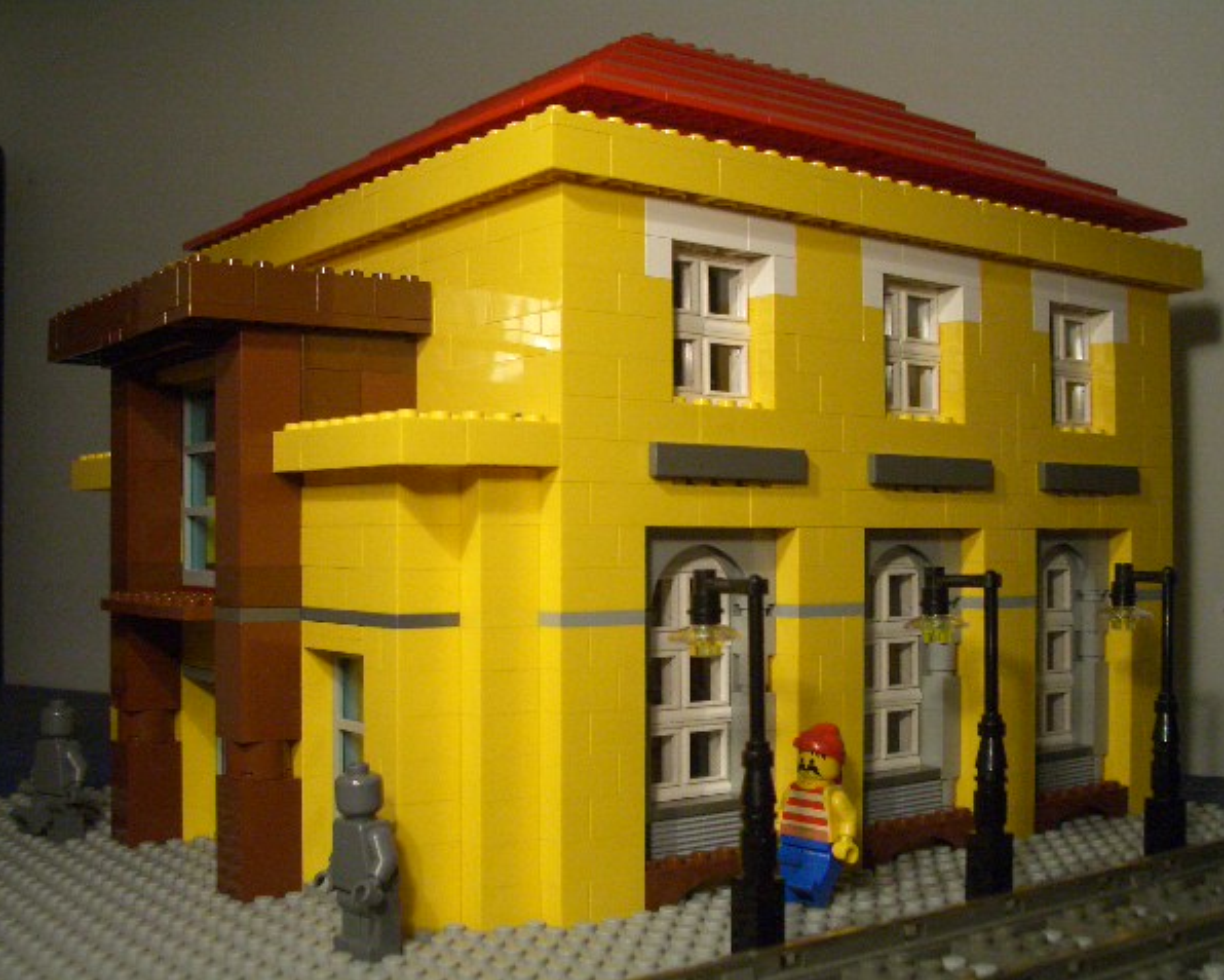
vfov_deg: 34.9
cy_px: 491
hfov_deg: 42.9
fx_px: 1558
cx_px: 612
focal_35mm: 43
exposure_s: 1/125
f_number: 2.8
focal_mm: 6.8
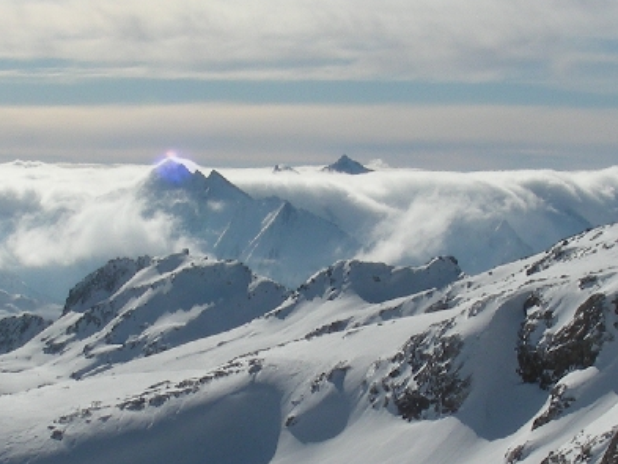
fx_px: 1947
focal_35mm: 109
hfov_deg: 18.0
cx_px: 269
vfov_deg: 13.6
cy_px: 330
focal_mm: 6.3
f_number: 6.8
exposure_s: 1/789
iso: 50
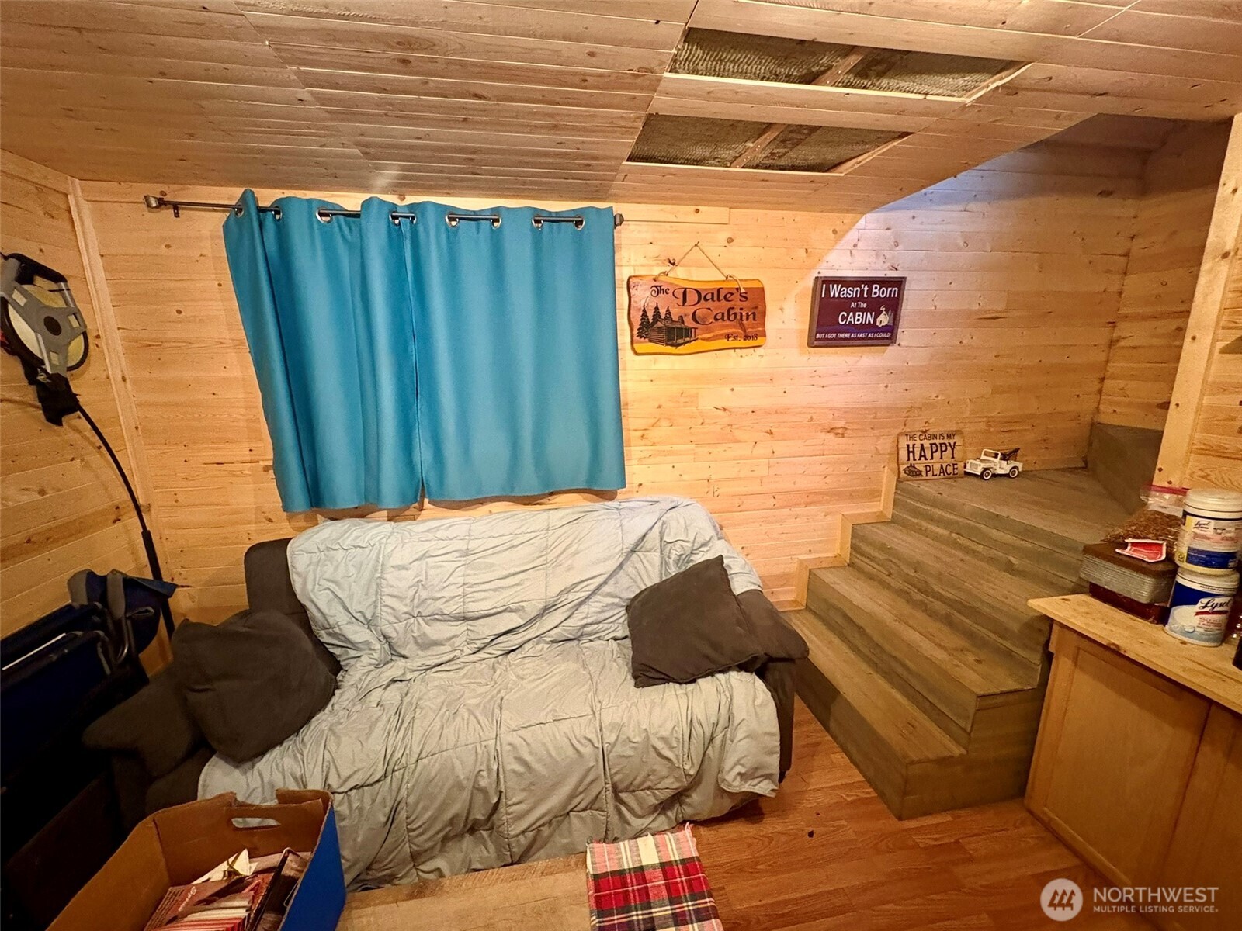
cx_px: 621
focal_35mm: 14
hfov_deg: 102.1
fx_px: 502
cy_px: 466
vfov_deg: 85.7
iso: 800
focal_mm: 2.22
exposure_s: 1/30
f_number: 2.2
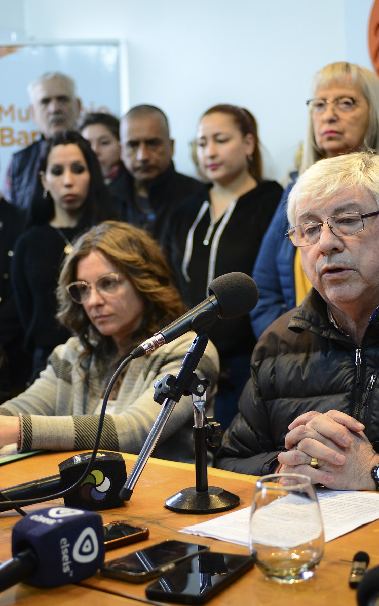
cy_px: 303
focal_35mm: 69
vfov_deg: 29.8
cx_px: 194
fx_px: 1140
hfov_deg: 18.9
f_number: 6.3
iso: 1600
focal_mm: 45
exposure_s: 1/250
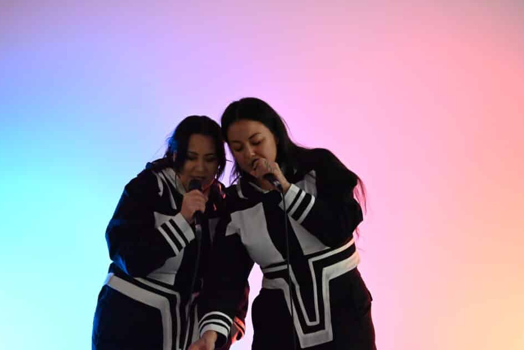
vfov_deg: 6.4
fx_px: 3145
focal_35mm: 216
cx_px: 244
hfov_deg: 9.5
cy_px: 187
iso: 18000
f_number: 6.3
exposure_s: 1/125
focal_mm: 200
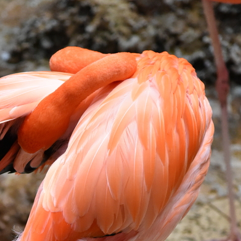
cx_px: 18
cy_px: 277
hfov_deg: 5.2
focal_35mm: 334
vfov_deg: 5.2
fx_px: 2631
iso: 4000
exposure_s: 1/250
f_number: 4
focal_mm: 120
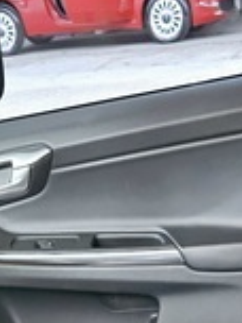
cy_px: 627
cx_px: 136
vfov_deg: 16.7
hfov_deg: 16.2
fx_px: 848
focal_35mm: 91
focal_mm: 6.3
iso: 1250
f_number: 1.7
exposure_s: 1/25
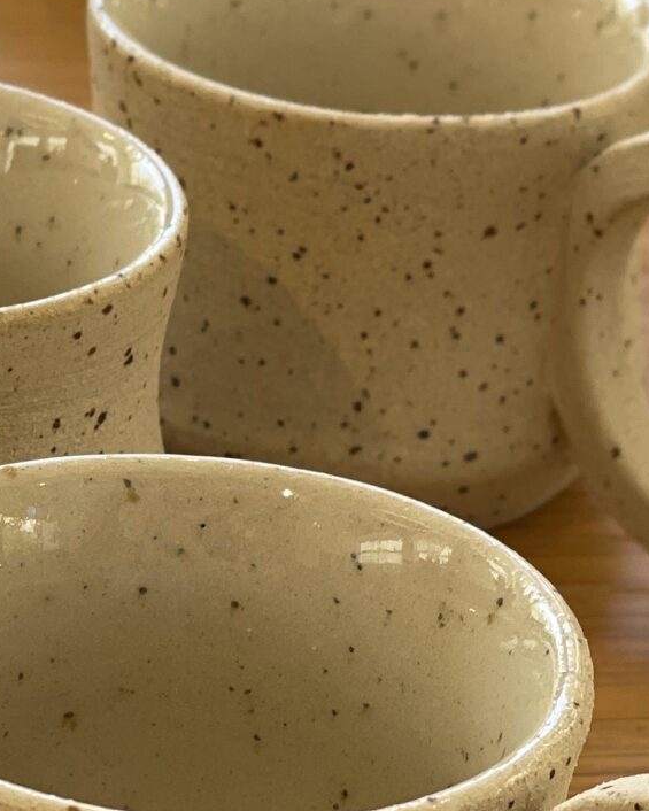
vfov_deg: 10.5
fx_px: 4417
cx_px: 84
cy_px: 443
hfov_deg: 8.4
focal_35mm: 184
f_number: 2
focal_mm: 6
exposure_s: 1/122
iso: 32
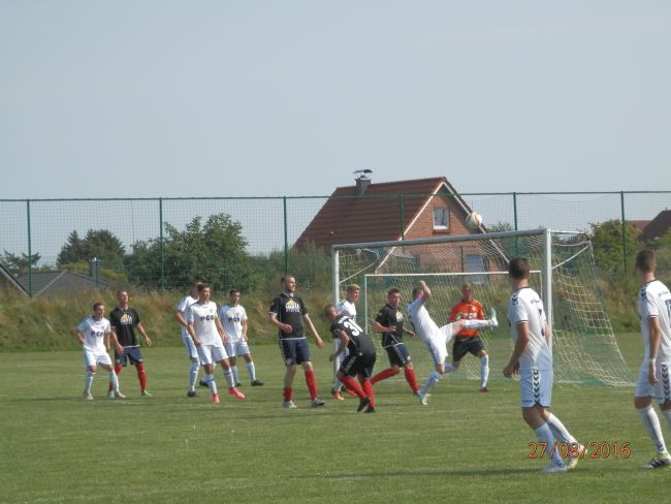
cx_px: 336
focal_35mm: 128
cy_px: 252
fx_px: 2482
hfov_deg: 15.4
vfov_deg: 11.6
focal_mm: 22.9
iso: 100
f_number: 5.3
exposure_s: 1/500
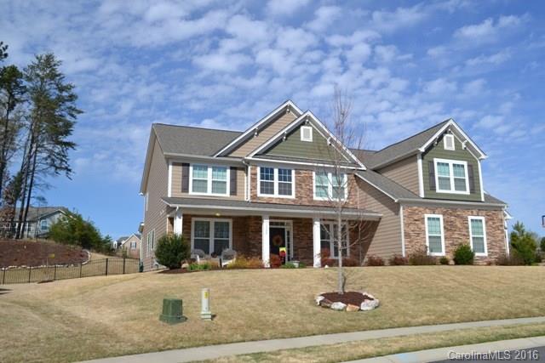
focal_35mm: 30
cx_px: 272
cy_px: 182
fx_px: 454
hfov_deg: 61.9
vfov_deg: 43.6
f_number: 9
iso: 100
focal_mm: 20
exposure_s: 1/320
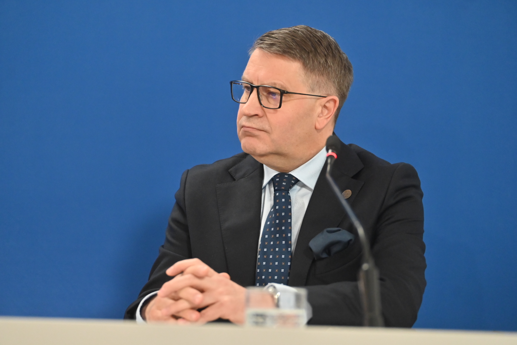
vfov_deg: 13.0
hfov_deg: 19.5
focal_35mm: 105
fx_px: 1508
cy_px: 172
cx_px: 258
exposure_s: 1/400
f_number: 2.8
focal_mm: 105
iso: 3600
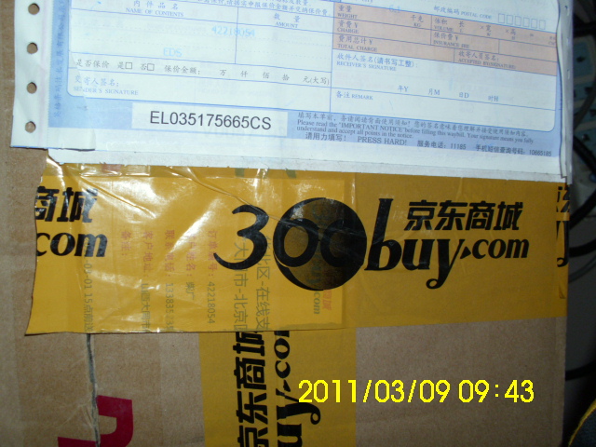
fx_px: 603
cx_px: 298
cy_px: 224
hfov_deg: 52.6
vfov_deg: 40.7
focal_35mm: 35
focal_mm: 6.2
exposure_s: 1/60
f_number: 4.3
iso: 200
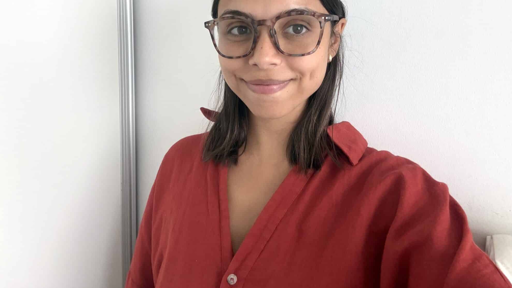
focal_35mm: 26
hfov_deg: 71.9
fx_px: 353
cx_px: 257
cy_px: 92
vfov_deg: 43.6
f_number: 1.9
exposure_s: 1/60
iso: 160
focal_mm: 2.69
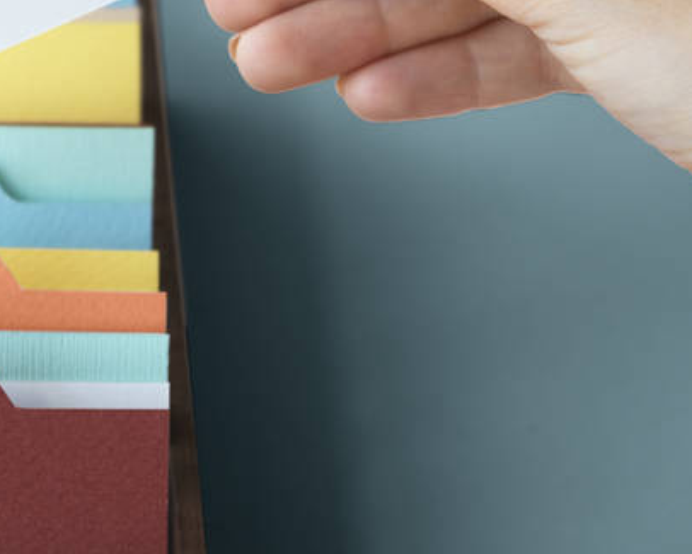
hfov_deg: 6.8
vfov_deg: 5.4
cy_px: -6
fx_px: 5818
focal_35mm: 284
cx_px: -21
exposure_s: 1/160
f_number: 5
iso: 160
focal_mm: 120
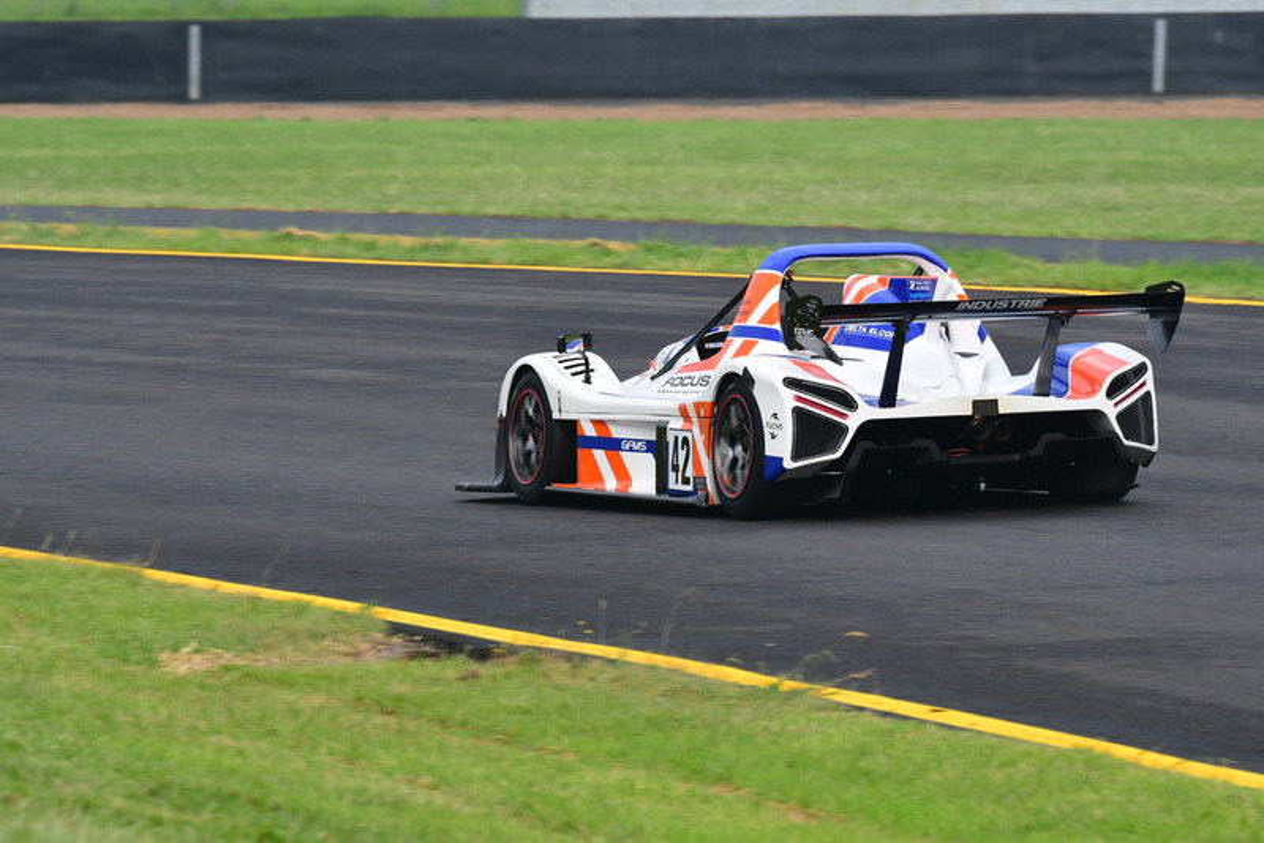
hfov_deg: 4.2
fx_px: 17385
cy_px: 422
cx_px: 632
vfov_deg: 2.8
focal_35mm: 495
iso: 1000
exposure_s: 1/640
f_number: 10
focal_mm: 330
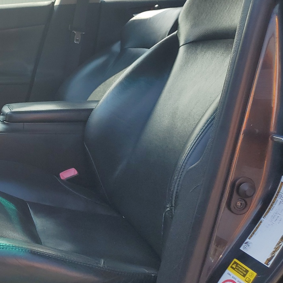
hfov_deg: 29.6
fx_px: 481
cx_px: -27
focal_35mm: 52
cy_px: 129
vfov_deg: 32.8
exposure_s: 1/833
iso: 50
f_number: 1.5
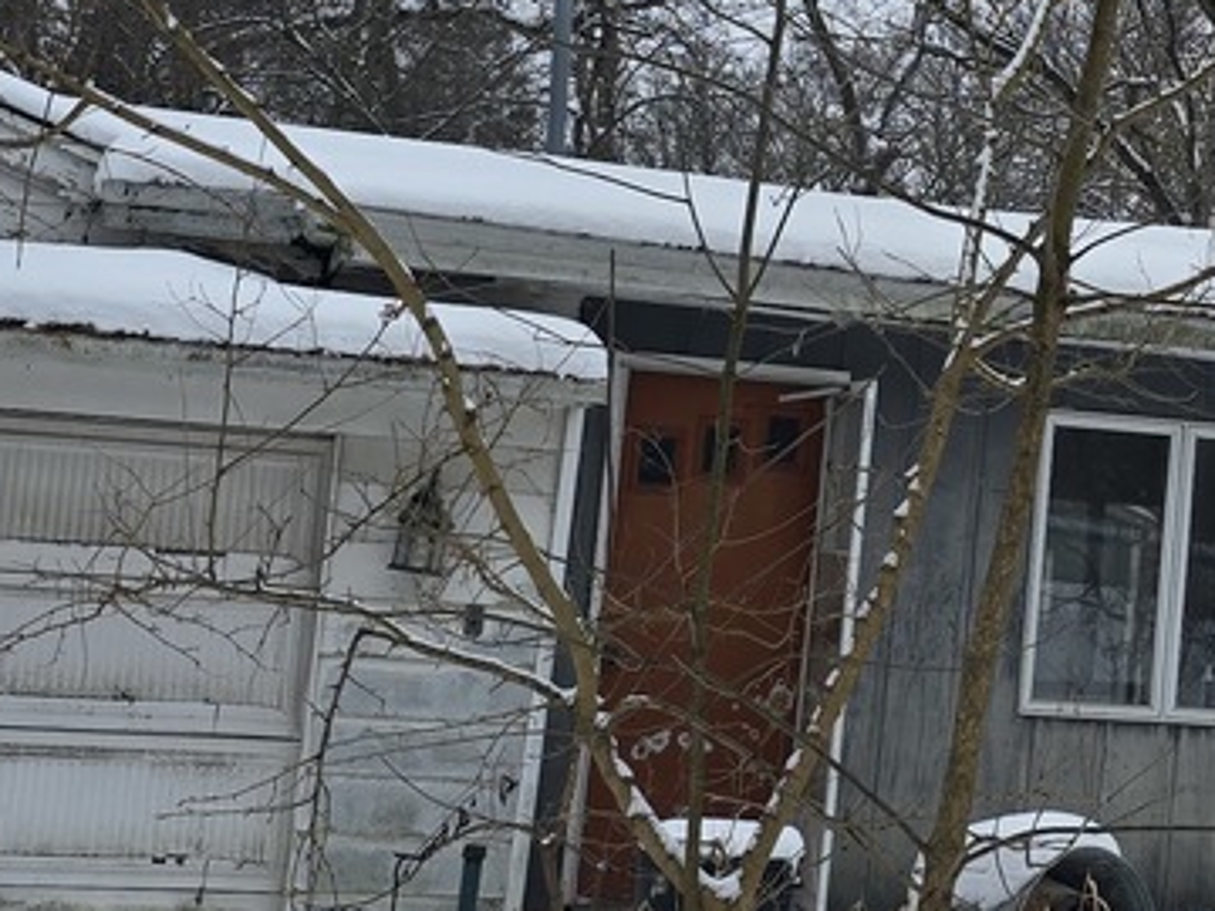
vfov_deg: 16.0
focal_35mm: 92
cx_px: 1205
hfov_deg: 20.6
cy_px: 213
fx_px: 3229
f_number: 1.7
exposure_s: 1/416
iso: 12
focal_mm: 6.3
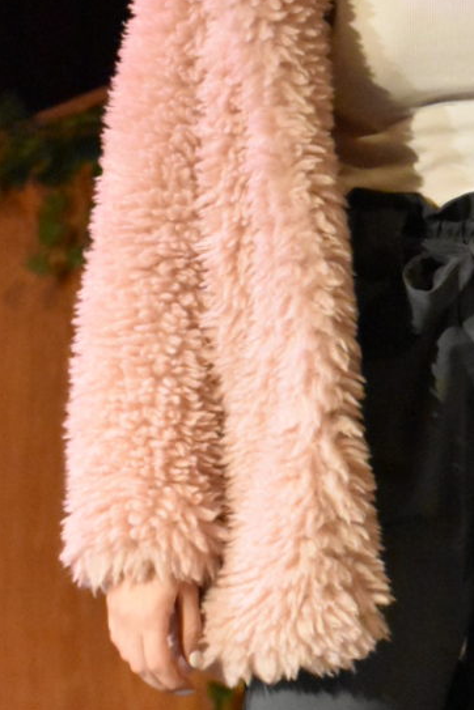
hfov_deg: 4.6
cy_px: 369
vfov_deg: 6.9
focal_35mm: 297
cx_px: 437
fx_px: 5865
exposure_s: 1/250
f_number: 4.5
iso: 9000
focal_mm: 70
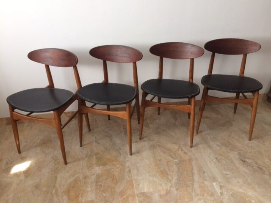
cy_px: 102
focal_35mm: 29
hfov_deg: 61.7
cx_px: 136
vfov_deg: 48.2
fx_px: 227
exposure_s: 1/33
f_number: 2.2
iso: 64
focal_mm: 4.15
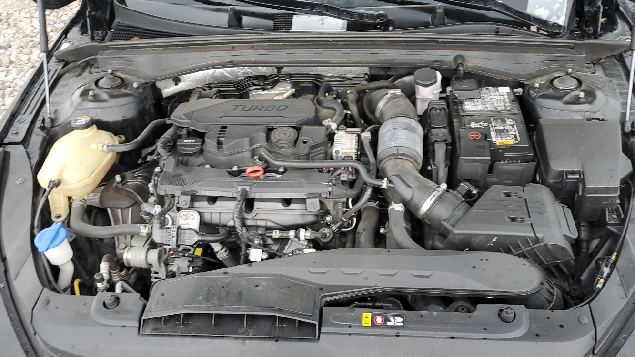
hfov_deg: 58.0
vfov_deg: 34.6
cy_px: 211
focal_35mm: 34
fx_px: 573
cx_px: 330
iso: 65
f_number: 1.5
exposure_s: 1/60.2
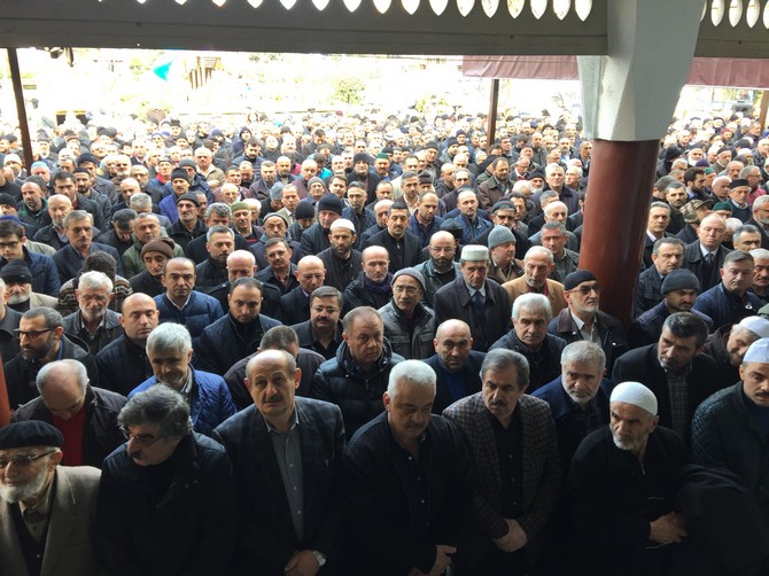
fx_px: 644
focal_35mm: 29
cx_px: 384
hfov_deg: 61.7
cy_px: 288
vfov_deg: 48.2
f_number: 2.2
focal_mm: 4.15
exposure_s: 1/100
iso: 50
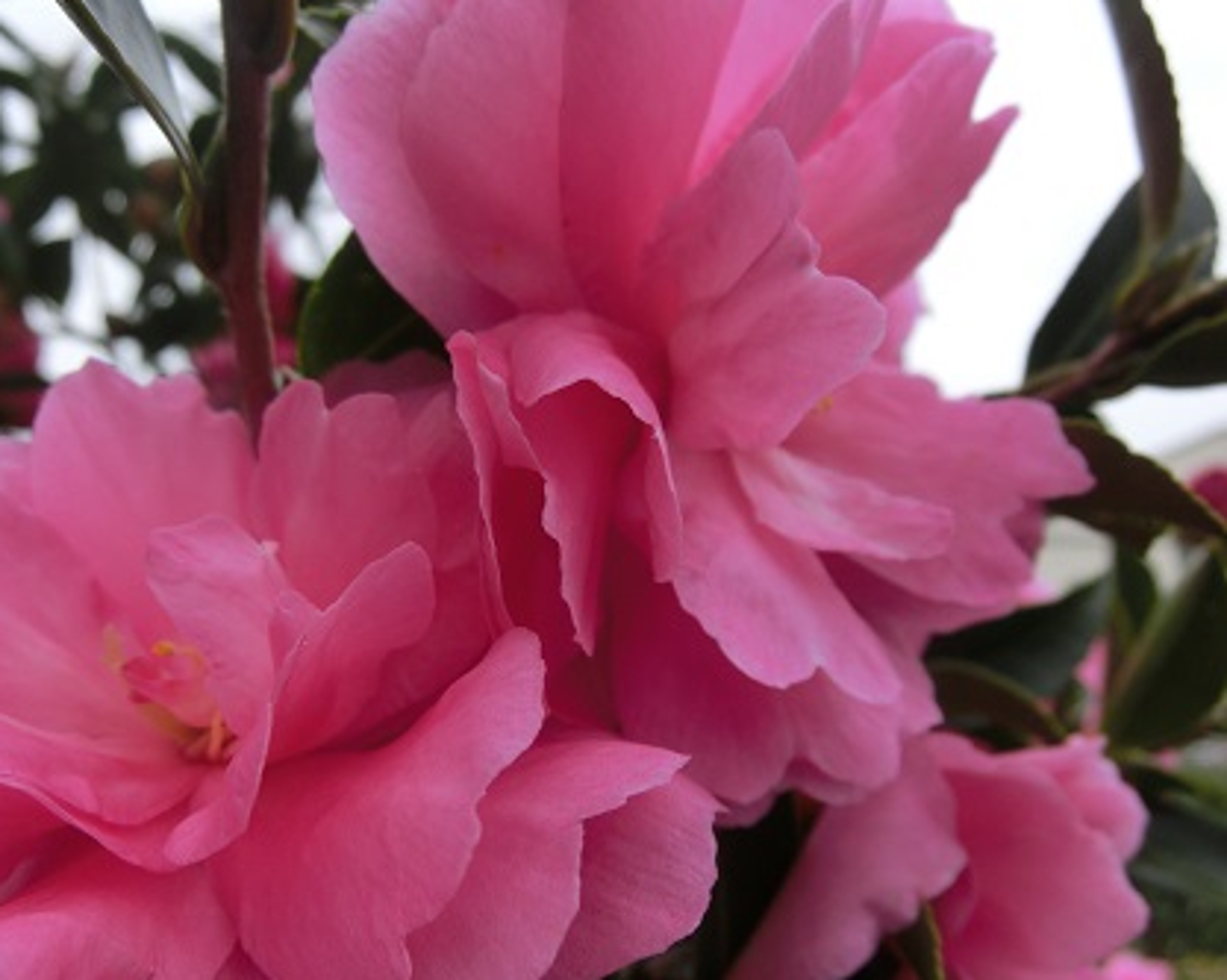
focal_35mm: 27
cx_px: 569
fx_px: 980
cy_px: 506
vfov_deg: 53.1
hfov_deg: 64.0
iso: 80
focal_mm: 4.4
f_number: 3.3
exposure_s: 1/400
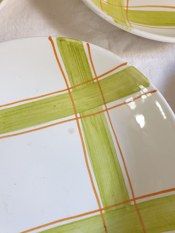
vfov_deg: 67.3
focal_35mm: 26
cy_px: 116
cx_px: 88
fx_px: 175
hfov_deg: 53.1
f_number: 1.5
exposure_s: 1/50
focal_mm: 4.3
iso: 250
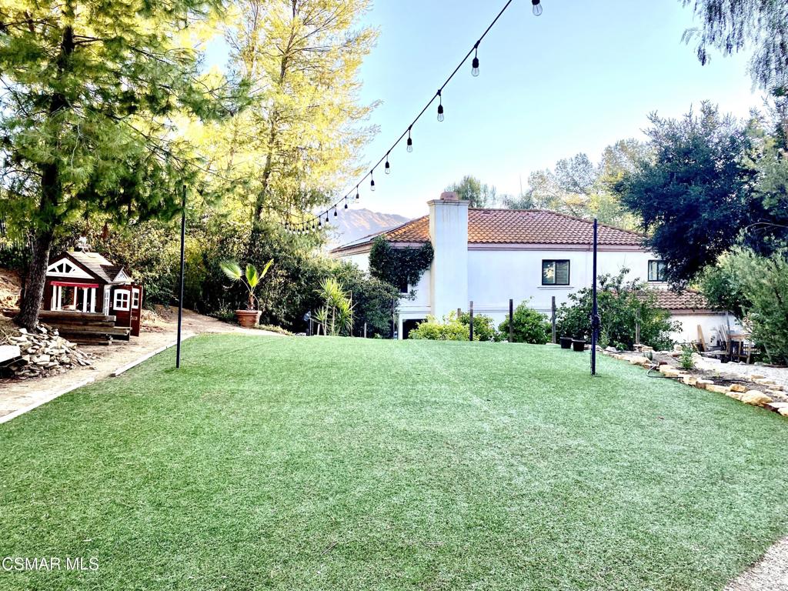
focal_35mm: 26
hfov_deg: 67.3
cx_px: 394
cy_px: 296
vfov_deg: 53.1
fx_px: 592
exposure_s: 1/557
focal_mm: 4.25
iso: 32
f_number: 1.8
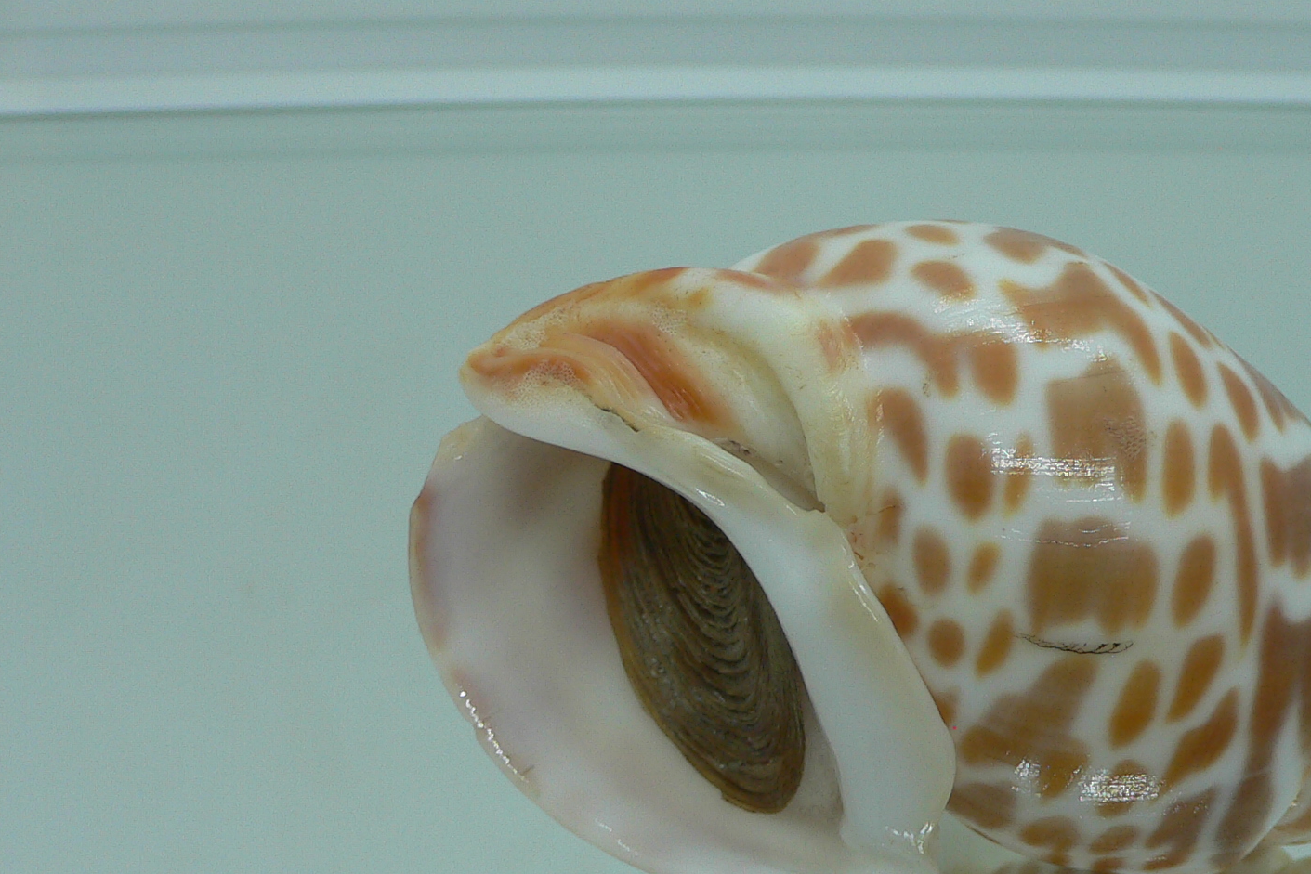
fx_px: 1894
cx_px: 850
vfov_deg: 25.8
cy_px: 590
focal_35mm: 52
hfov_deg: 37.9
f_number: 2.8
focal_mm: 4.6
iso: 80
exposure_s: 1/60
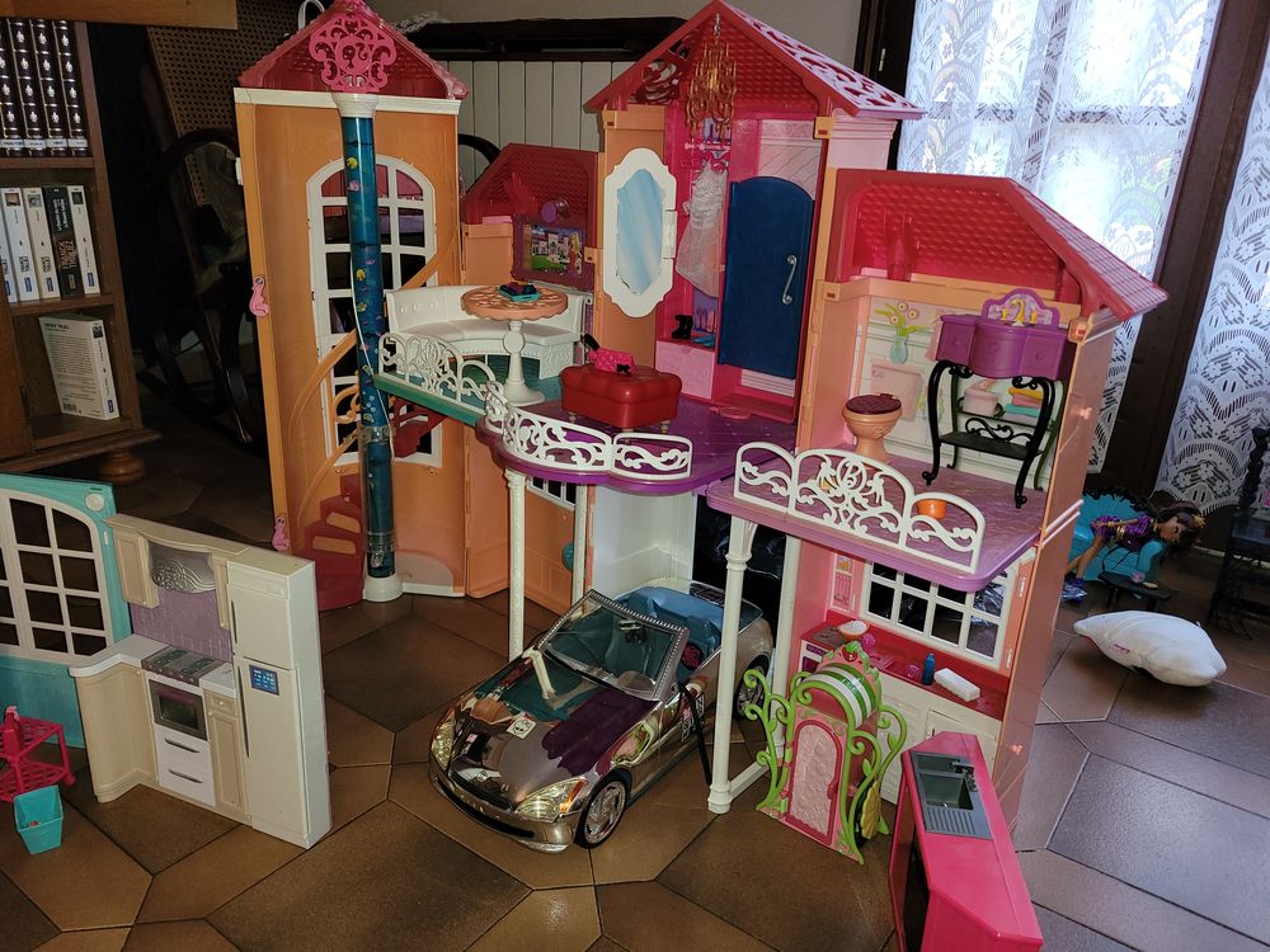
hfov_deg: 67.3
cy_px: 476
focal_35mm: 26
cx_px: 635
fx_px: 954
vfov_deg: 53.1
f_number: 1.8
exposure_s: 1/25
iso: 125
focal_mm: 5.4
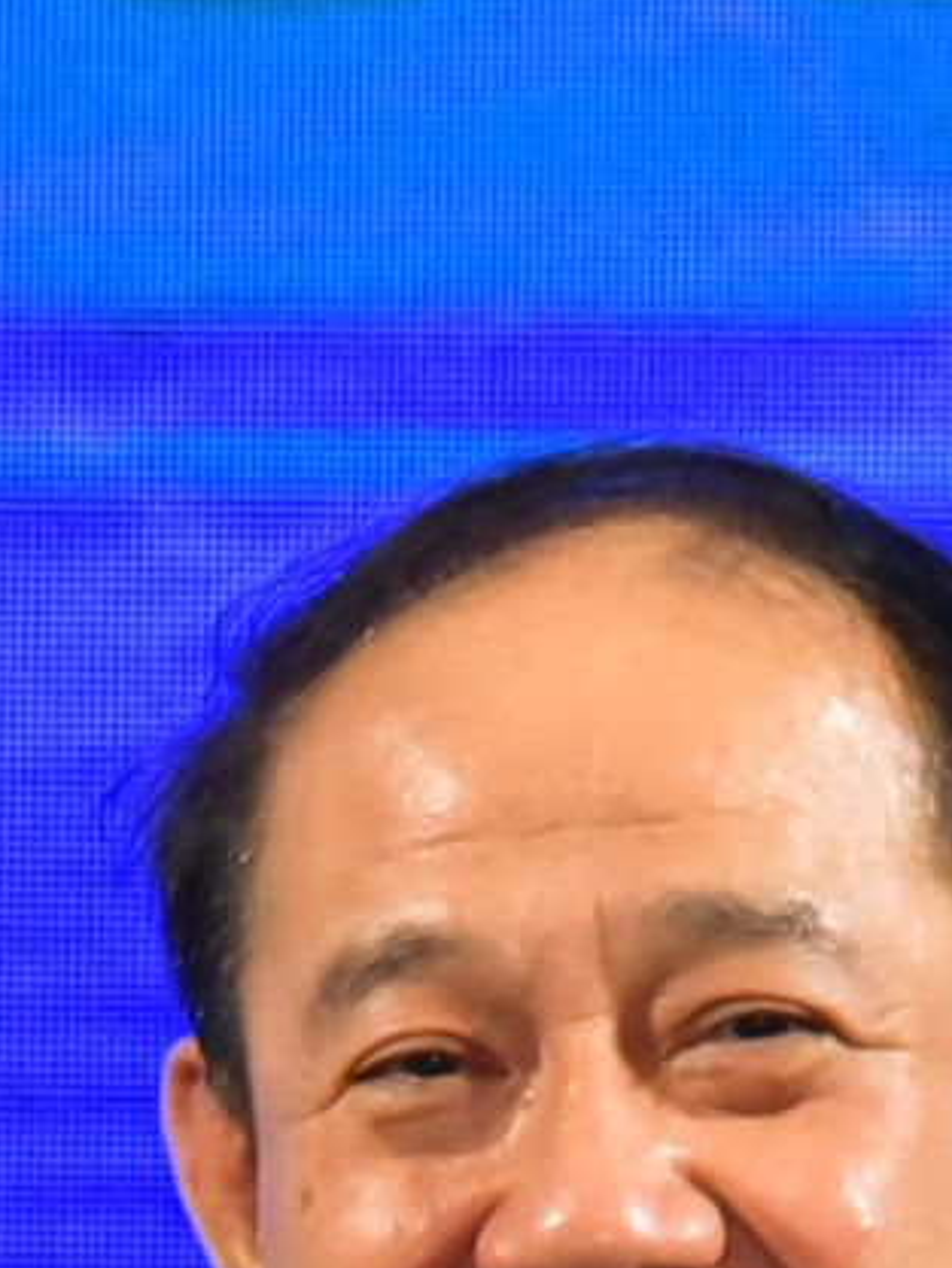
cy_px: 2504
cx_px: -447
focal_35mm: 1096
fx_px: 40169
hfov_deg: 1.4
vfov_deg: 1.8
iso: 6400
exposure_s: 1/200
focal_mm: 190
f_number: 6.3
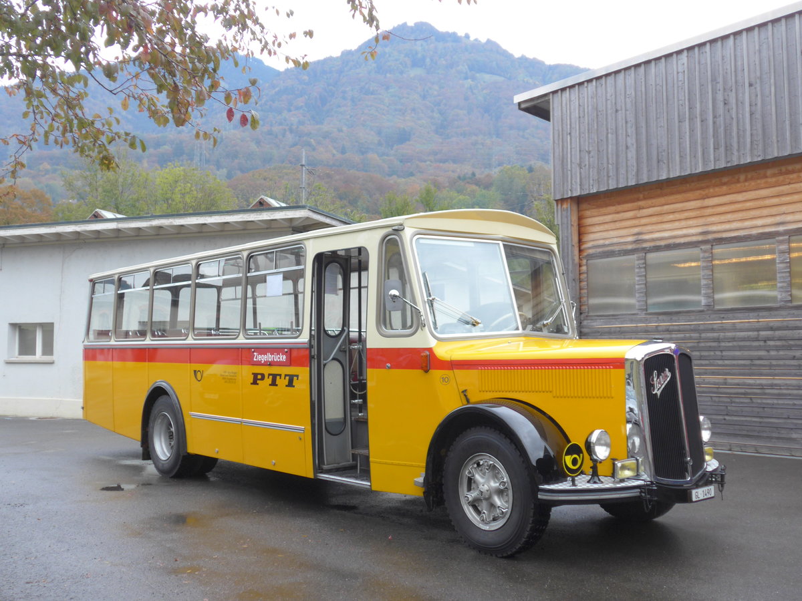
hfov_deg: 51.4
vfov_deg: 39.7
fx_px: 834
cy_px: 300
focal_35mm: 36
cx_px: 401
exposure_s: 1/60
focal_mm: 7.5
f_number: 2.4
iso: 160
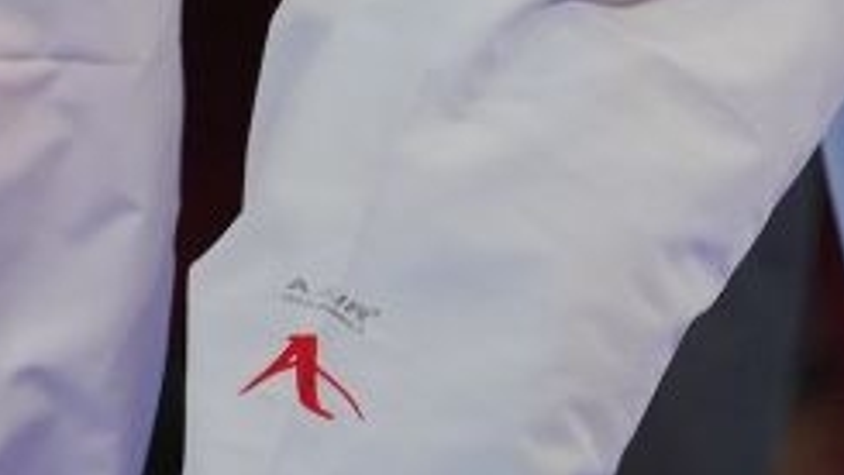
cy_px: -1528
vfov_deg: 0.8
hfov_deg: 1.4
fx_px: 34520
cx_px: -520
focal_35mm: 1542
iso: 500
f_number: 2.8
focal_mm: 200
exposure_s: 1/1000
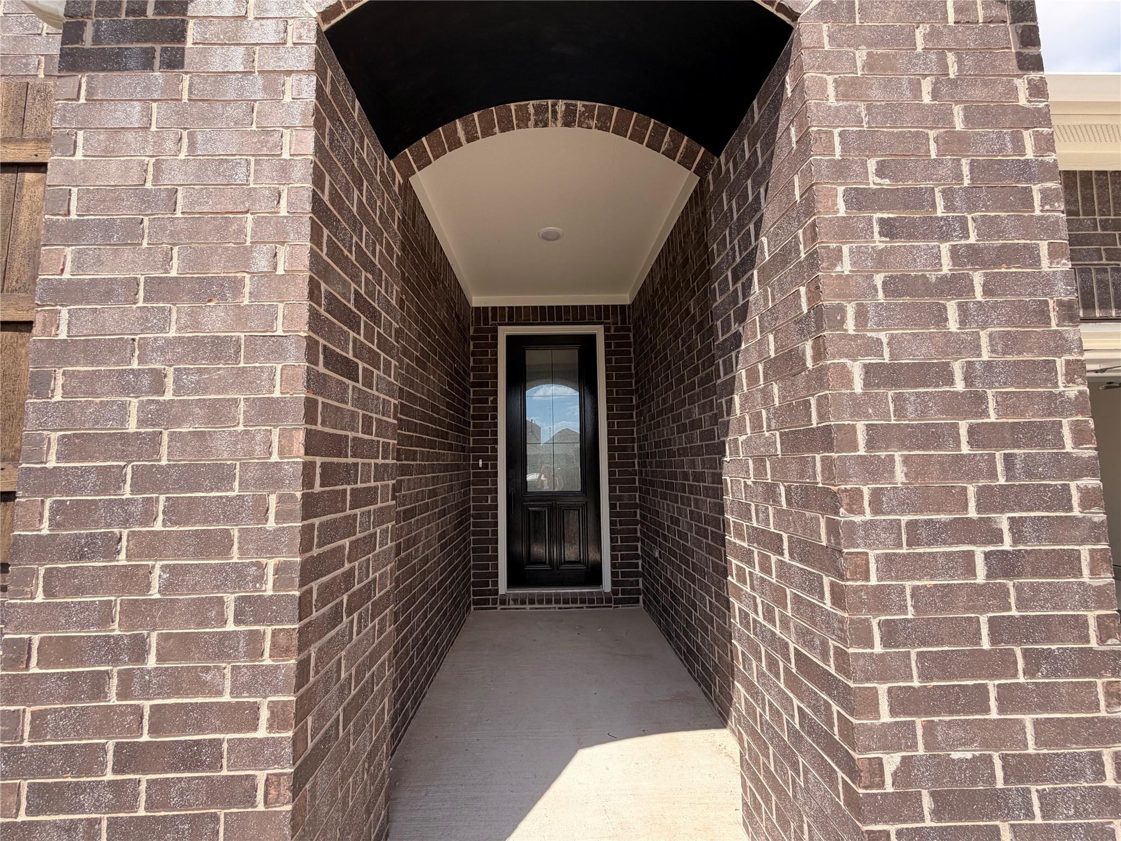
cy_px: 420
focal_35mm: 14
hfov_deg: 102.1
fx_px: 453
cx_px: 560
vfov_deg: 85.7
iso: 40
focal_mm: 2.22
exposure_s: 1/770
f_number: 2.2
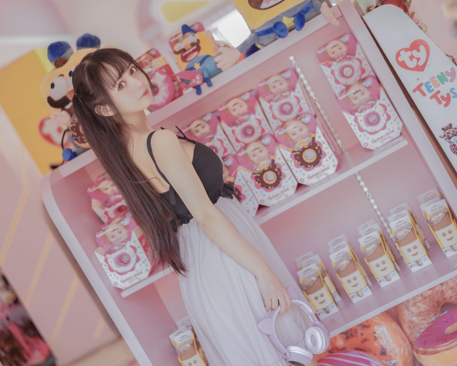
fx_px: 852
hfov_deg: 30.0
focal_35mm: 63
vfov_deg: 24.2
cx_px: 199
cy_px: 182
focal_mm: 55
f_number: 1.8
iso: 100
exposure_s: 1/160
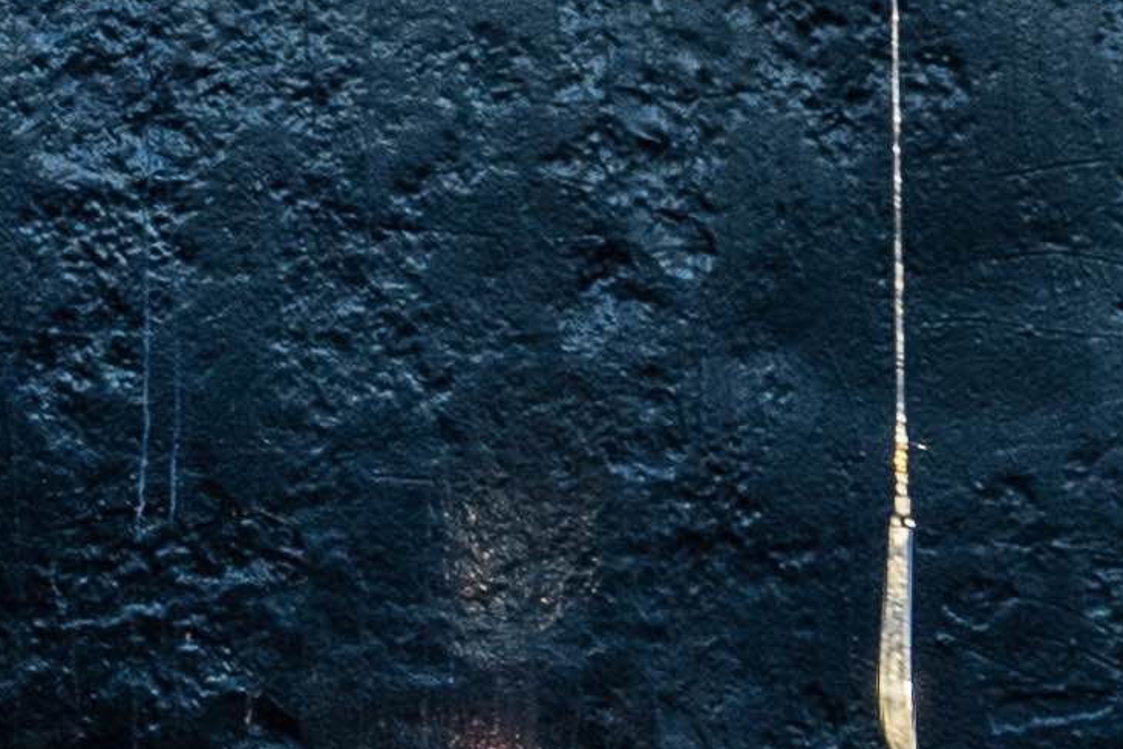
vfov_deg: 2.4
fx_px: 18158
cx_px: 1158
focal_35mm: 582
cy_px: -364
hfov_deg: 3.5
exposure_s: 1/160
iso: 125
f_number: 7.1
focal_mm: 73
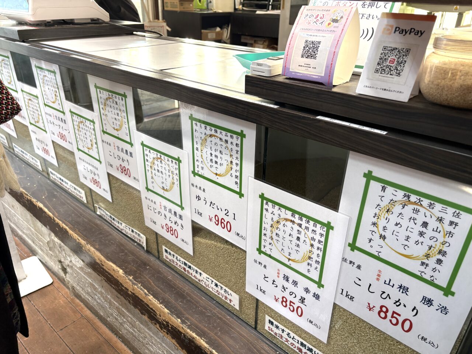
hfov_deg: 67.3
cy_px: 177
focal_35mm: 26
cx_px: 236
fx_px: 355
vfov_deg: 53.1
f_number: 1.6
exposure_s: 1/231
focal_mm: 5.96
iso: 100
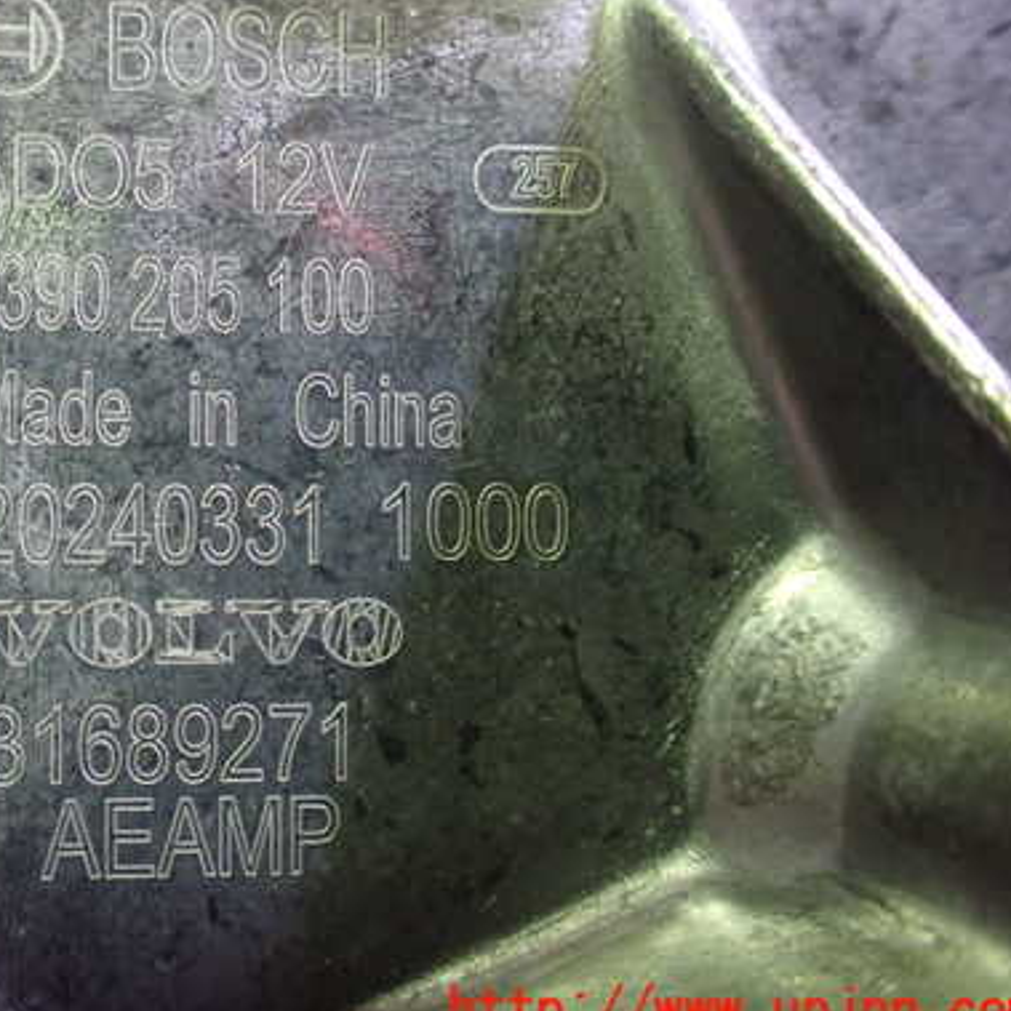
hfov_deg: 39.0
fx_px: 1388
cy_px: 445
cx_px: 251
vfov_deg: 40.0
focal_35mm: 42
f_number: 2.3
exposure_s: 1/60
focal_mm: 5.4
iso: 800
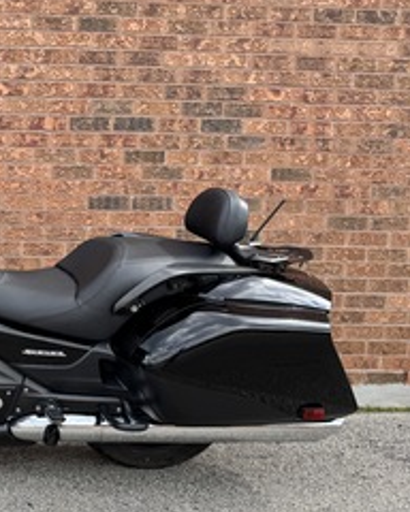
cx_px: -34
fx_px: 622
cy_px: 317
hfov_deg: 32.4
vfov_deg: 44.5
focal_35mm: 41
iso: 80
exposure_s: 1/773
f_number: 1.78
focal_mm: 6.76
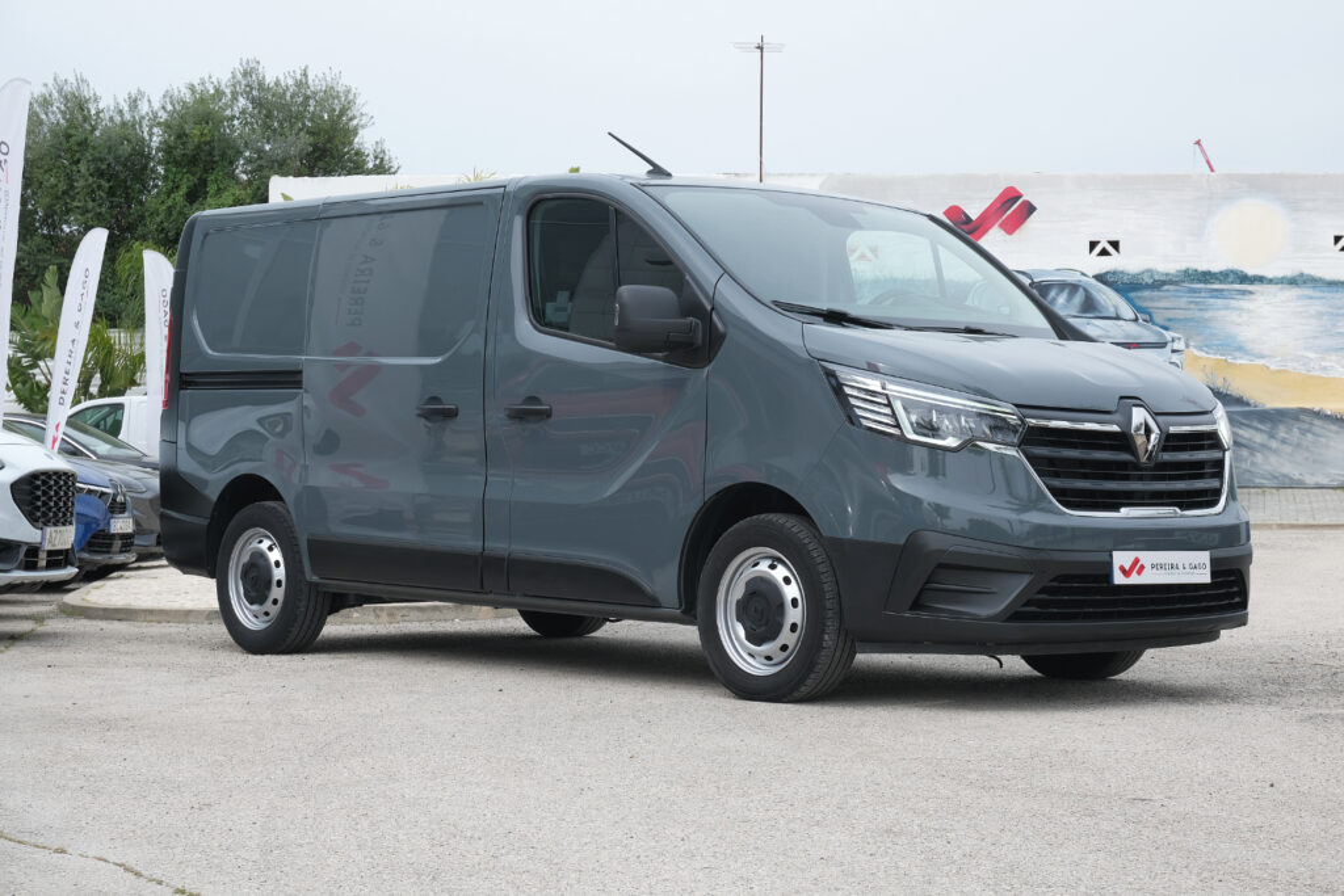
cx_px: 672
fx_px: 2539
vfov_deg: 20.0
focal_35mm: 68
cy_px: 448
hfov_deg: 29.7
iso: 160
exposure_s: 1/125
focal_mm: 45
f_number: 9
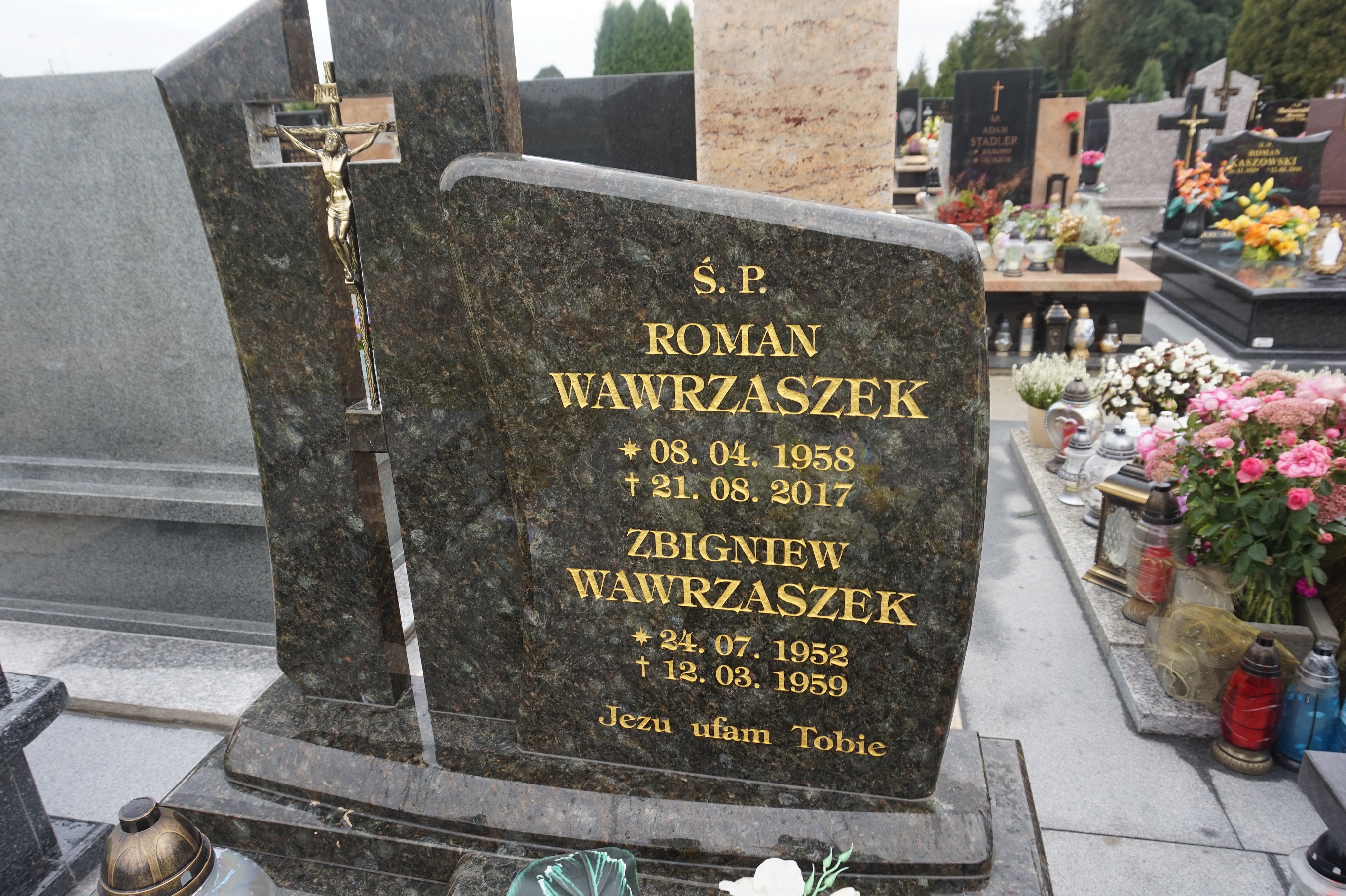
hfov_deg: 73.8
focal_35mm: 24
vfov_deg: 53.1
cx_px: 673
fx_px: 897
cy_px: 448
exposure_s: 1/80
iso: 100
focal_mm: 16
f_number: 5
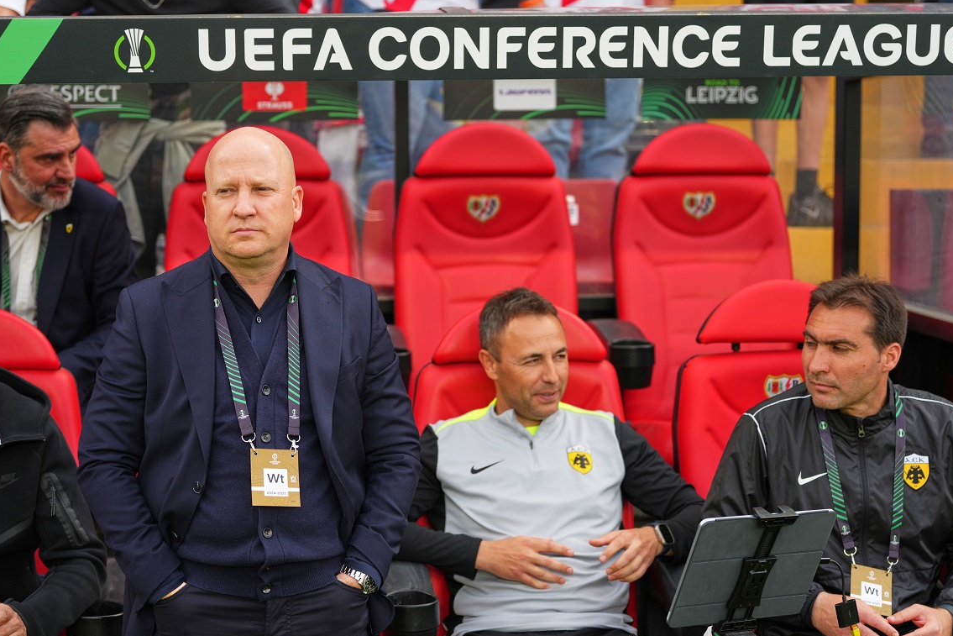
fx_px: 1959
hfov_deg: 27.3
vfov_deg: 18.4
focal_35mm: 74
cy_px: 333
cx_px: 486
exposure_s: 1/500
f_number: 2.8
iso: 125
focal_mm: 70
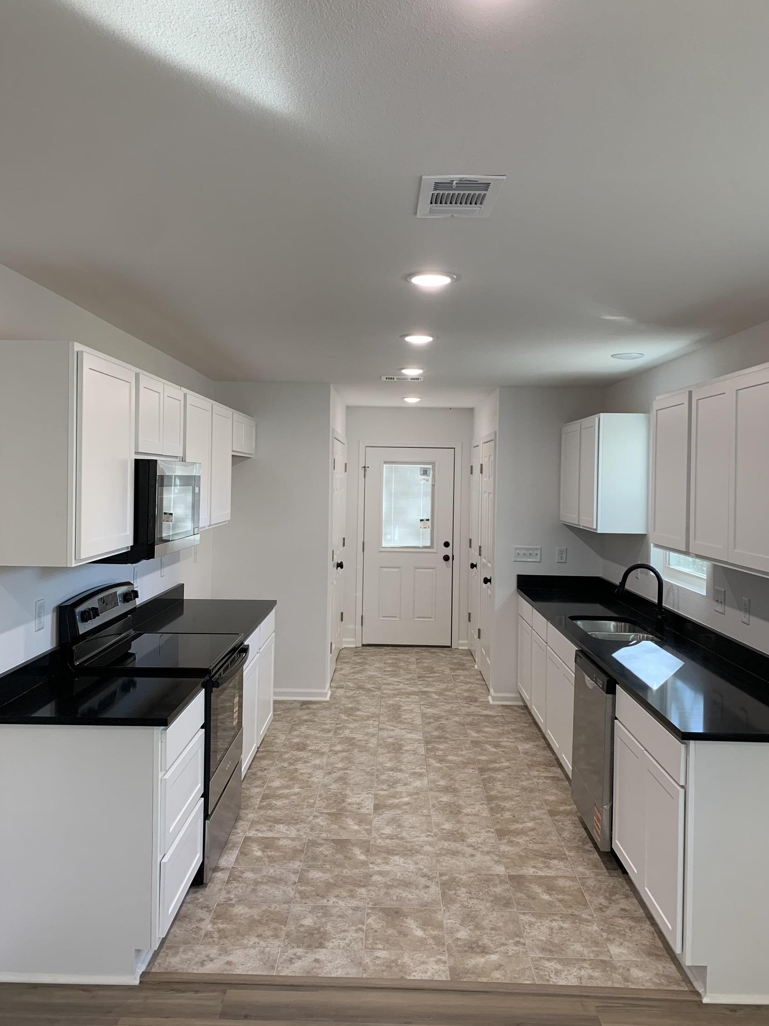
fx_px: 800
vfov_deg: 65.3
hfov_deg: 51.3
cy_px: 503
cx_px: 391
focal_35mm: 27
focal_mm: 4.25
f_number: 1.8
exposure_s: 1/120
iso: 80
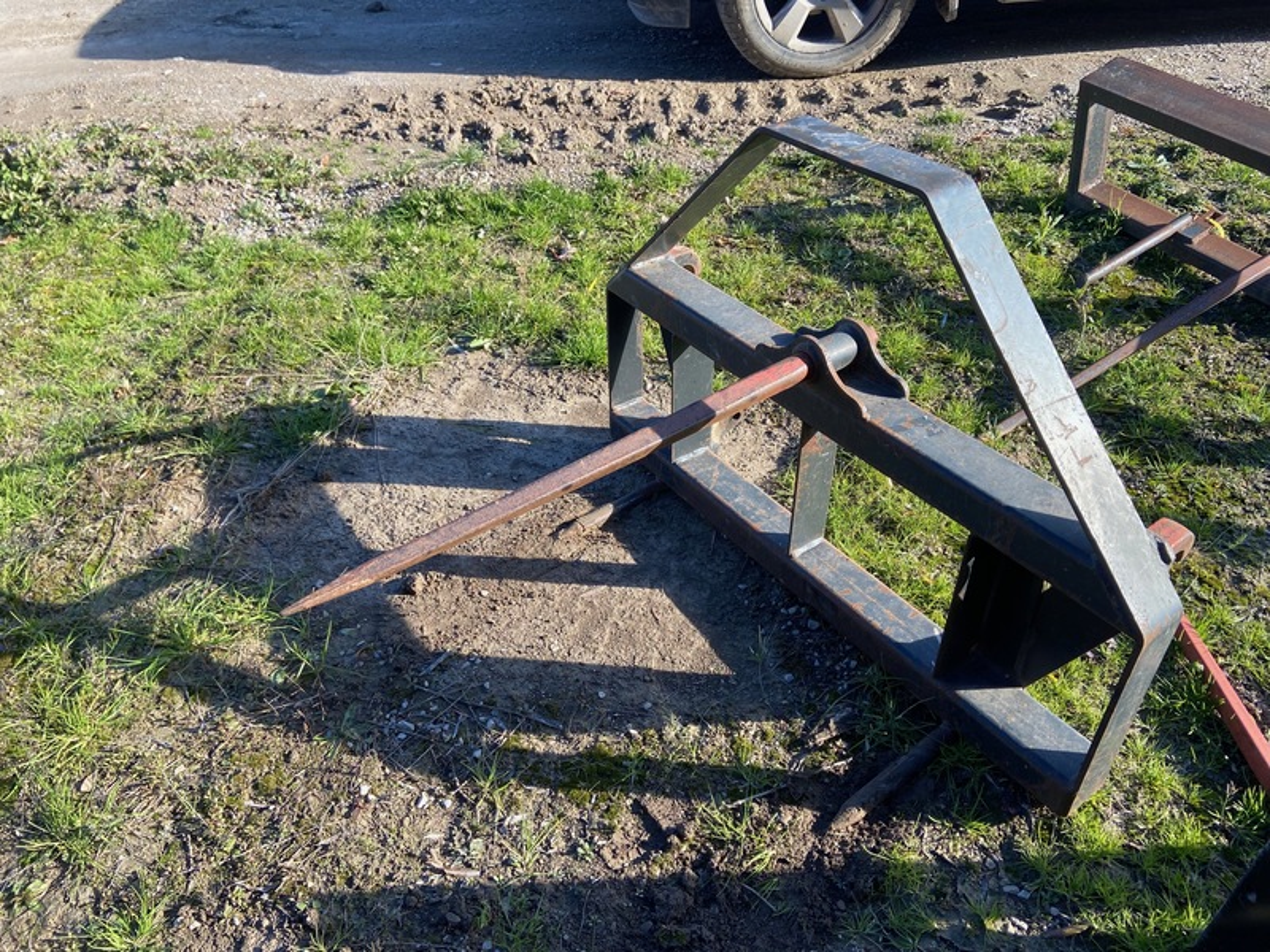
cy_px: 476
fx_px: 954
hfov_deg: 67.3
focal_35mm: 26
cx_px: 635
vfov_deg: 53.1
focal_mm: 4.25
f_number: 1.8
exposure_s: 1/571
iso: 32
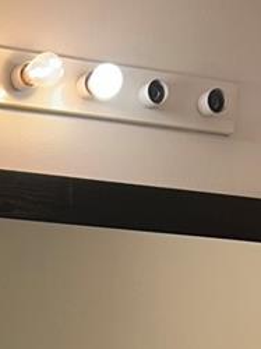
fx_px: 1259
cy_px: 568
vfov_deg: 14.4
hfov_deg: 11.3
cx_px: -155
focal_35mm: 125
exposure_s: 1/120
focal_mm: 5.7
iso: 40
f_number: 1.5
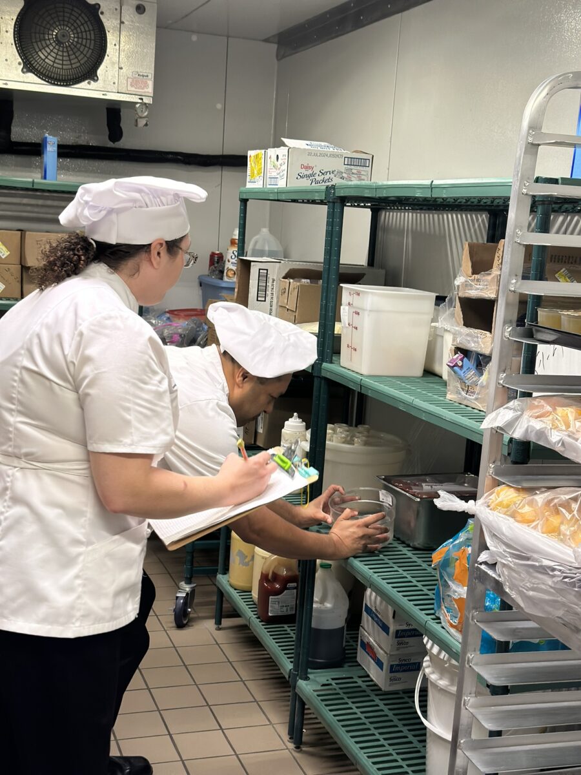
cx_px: 290
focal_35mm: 48
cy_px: 388
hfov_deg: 30.3
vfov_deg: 39.7
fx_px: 1074
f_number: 1.78
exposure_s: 1/120
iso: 200
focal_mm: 6.86
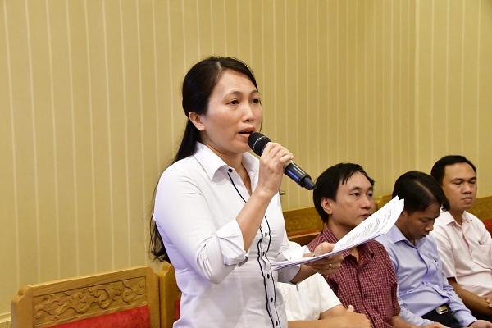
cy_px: 164
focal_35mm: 69
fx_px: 943
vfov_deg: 19.7
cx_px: 246
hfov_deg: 29.2
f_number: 8
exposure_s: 1/80
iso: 12800
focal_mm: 46
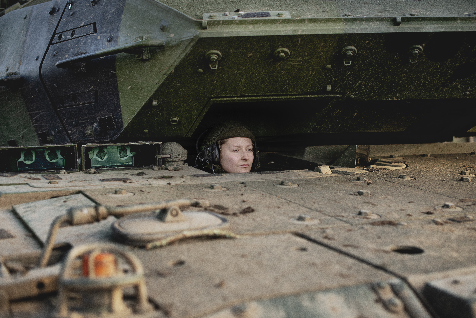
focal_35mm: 51
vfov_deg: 26.5
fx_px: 674
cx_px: 240
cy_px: 158
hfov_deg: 38.9
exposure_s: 1/800
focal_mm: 50
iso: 400
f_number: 3.2
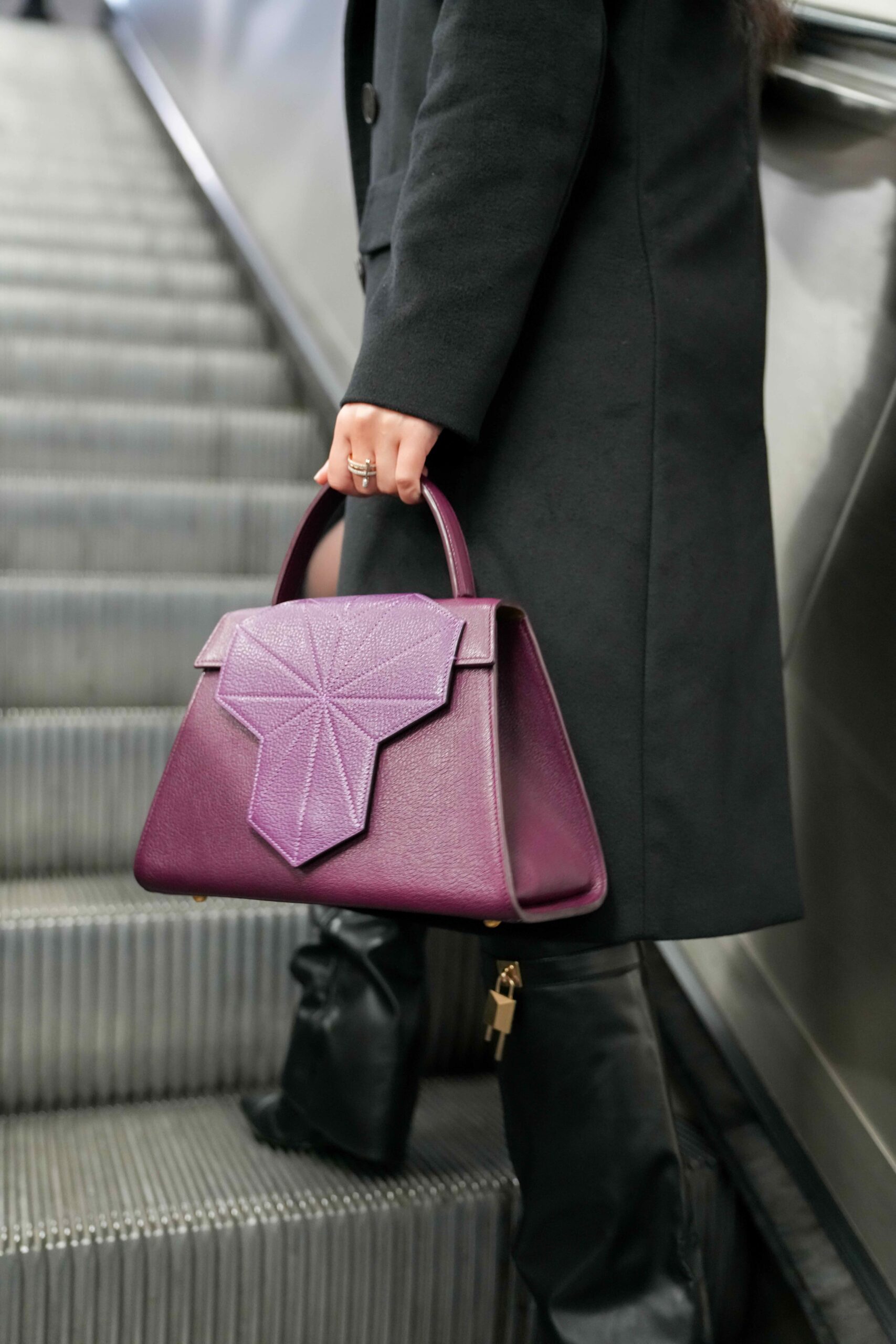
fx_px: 1493
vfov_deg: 48.5
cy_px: 672
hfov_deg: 33.4
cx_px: 448
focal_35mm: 40
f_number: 2.8
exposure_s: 1/160
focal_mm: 40
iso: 4000
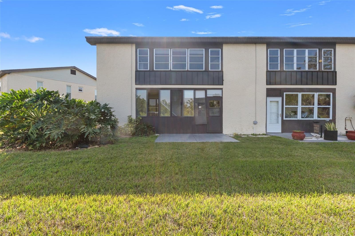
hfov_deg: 100.4
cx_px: 178
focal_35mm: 15
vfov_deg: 77.3
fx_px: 148
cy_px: 118
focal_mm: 10
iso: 400
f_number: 8
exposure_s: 1/500
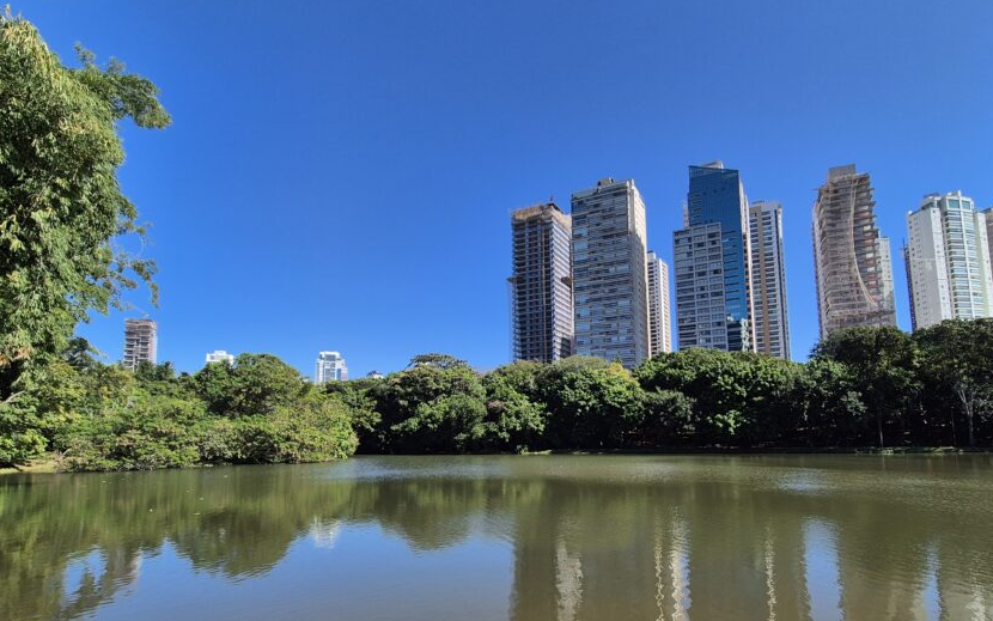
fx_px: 460
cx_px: 559
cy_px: 379
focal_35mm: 17
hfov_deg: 93.9
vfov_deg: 67.2
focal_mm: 2.2
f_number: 2.2
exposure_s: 1/1500
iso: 50
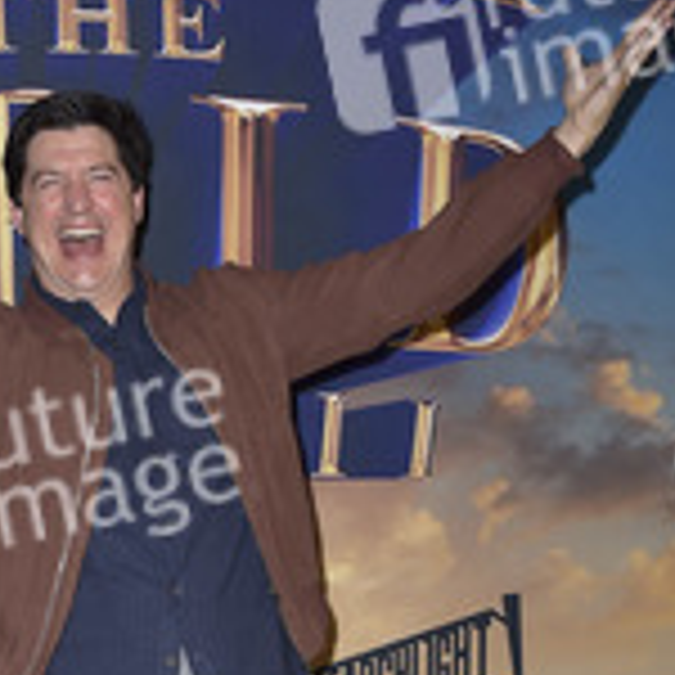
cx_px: 142
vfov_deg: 21.5
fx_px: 1699
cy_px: 702
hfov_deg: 22.2
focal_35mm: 77
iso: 320
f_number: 6.3
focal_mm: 34
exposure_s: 1/250
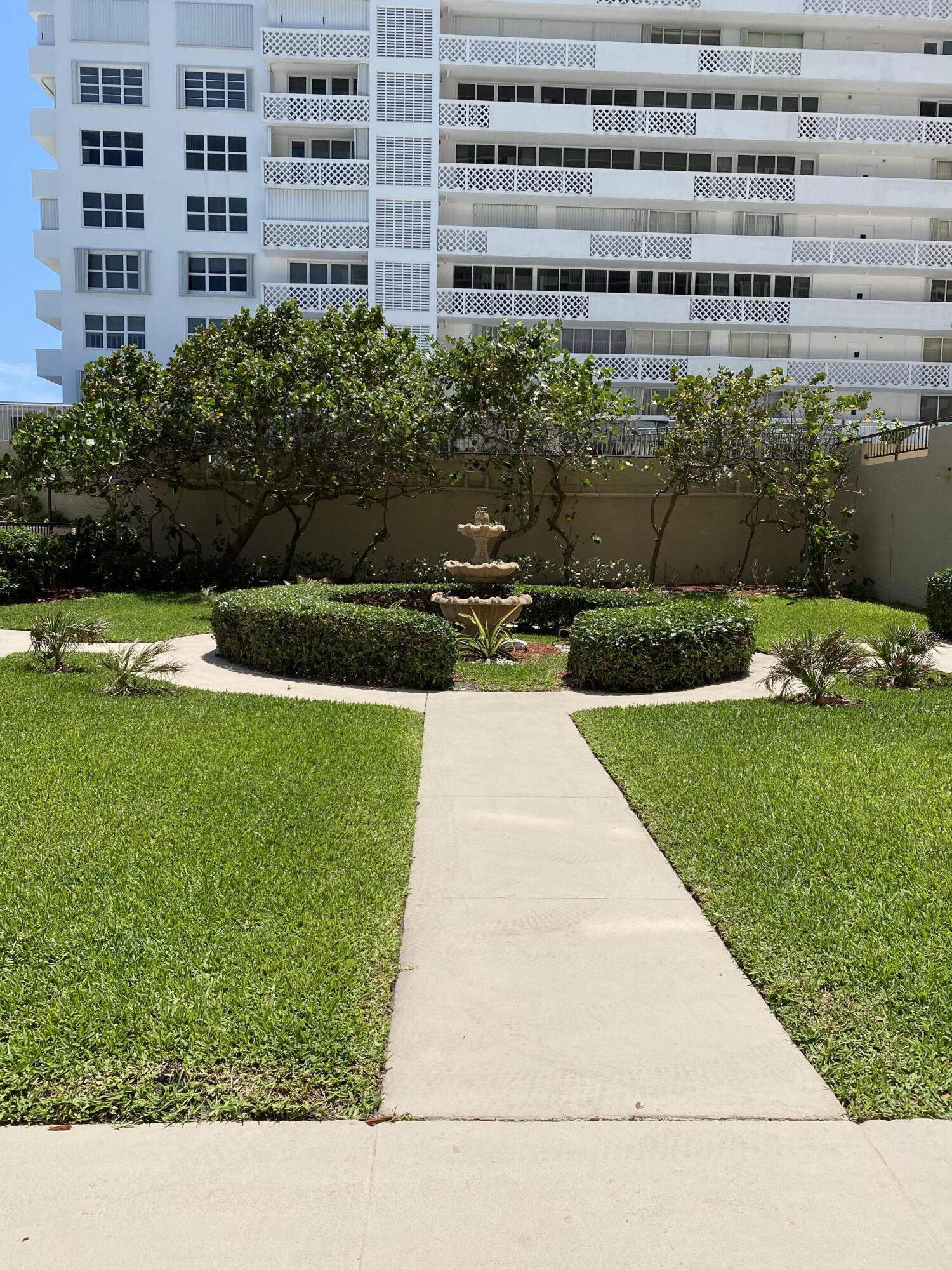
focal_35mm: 26
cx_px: 476
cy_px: 635
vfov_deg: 67.3
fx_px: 953
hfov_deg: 53.1
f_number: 1.8
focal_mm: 4.25
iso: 32
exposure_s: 1/3623
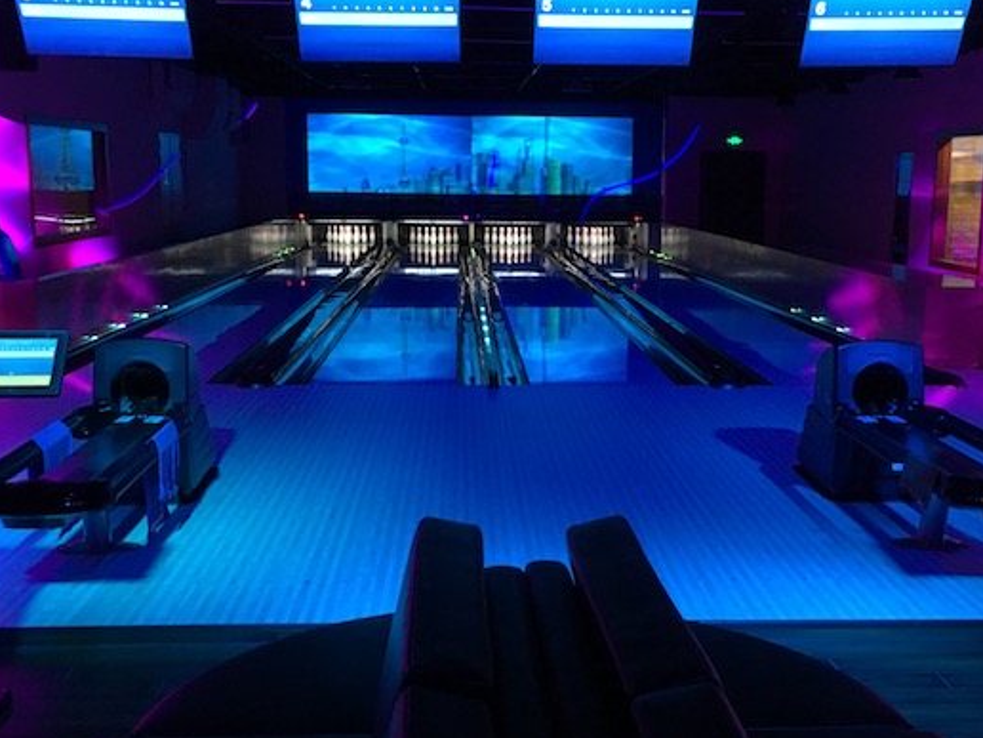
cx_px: 530
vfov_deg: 32.2
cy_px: 389
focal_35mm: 45
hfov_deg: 42.0
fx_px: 1278
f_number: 2.2
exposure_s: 1/33
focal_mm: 4.15
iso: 200
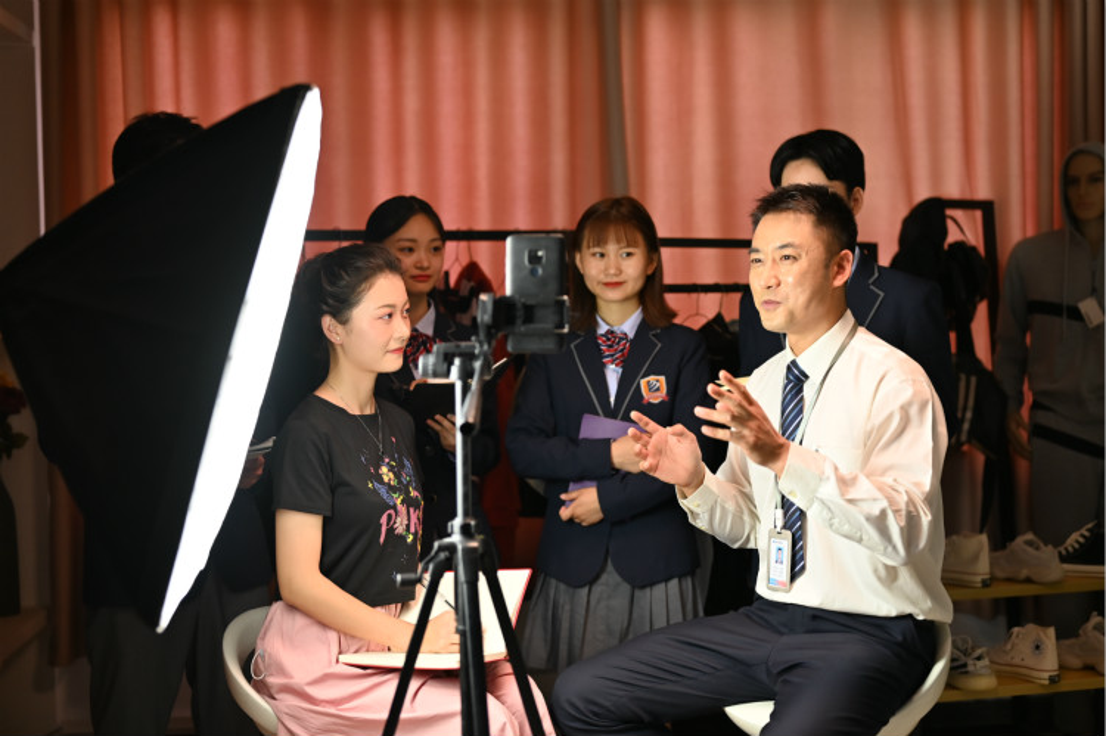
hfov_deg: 39.6
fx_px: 1535
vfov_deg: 27.0
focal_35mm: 50
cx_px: 553
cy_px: 368
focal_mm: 50
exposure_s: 1/80
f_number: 2.5
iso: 800
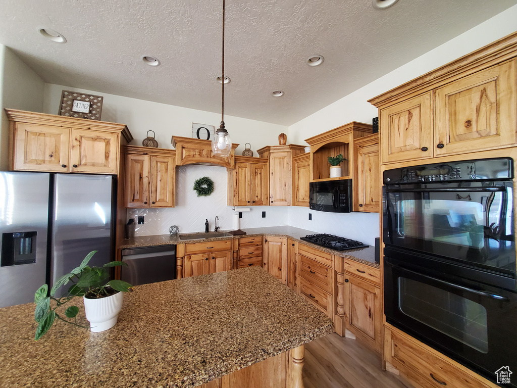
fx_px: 194
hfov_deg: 106.2
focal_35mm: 13
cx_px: 258
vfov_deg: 89.9
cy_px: 194
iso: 400
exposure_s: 1/60
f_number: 2.2
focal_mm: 1.8
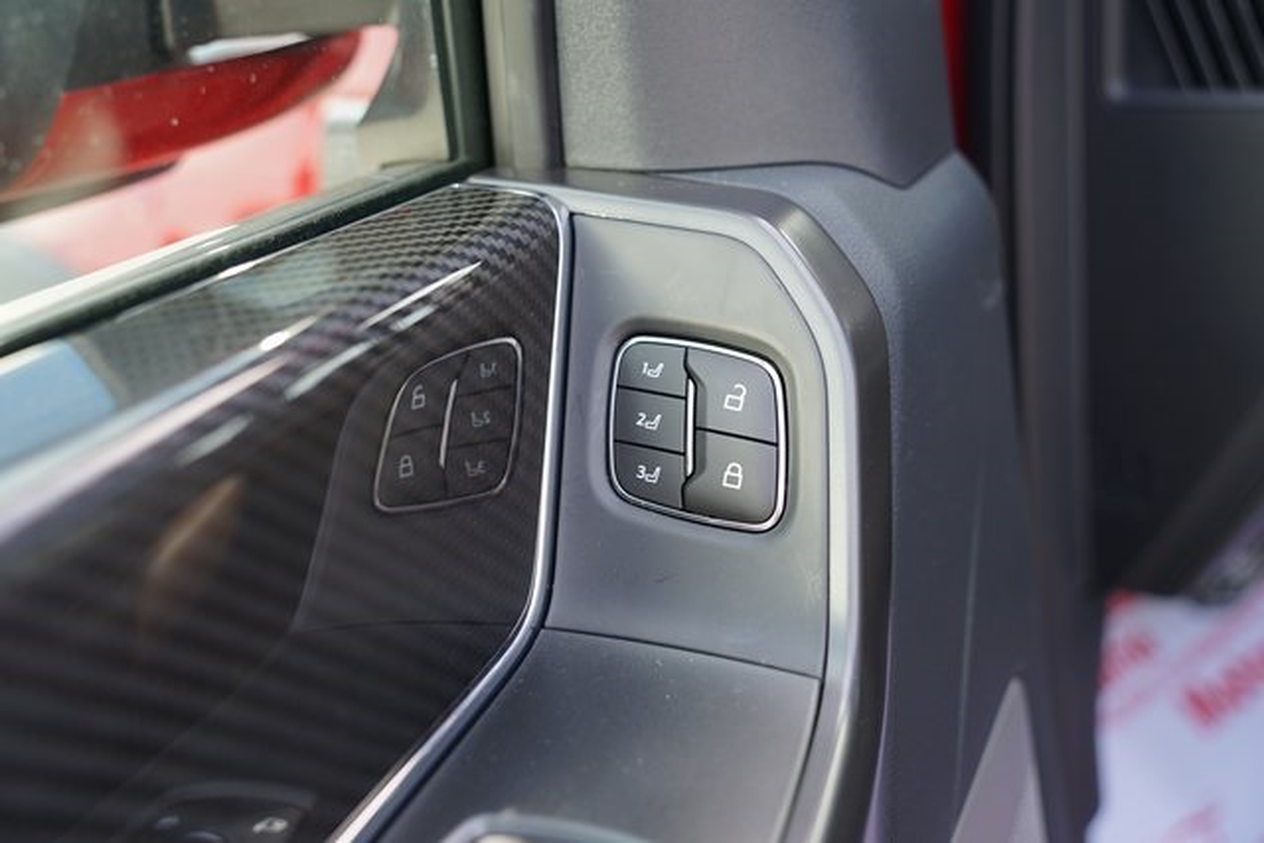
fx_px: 1370
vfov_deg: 34.2
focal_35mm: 39
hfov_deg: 49.5
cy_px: 422
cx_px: 632
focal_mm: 39
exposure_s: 1/60
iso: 100
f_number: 4
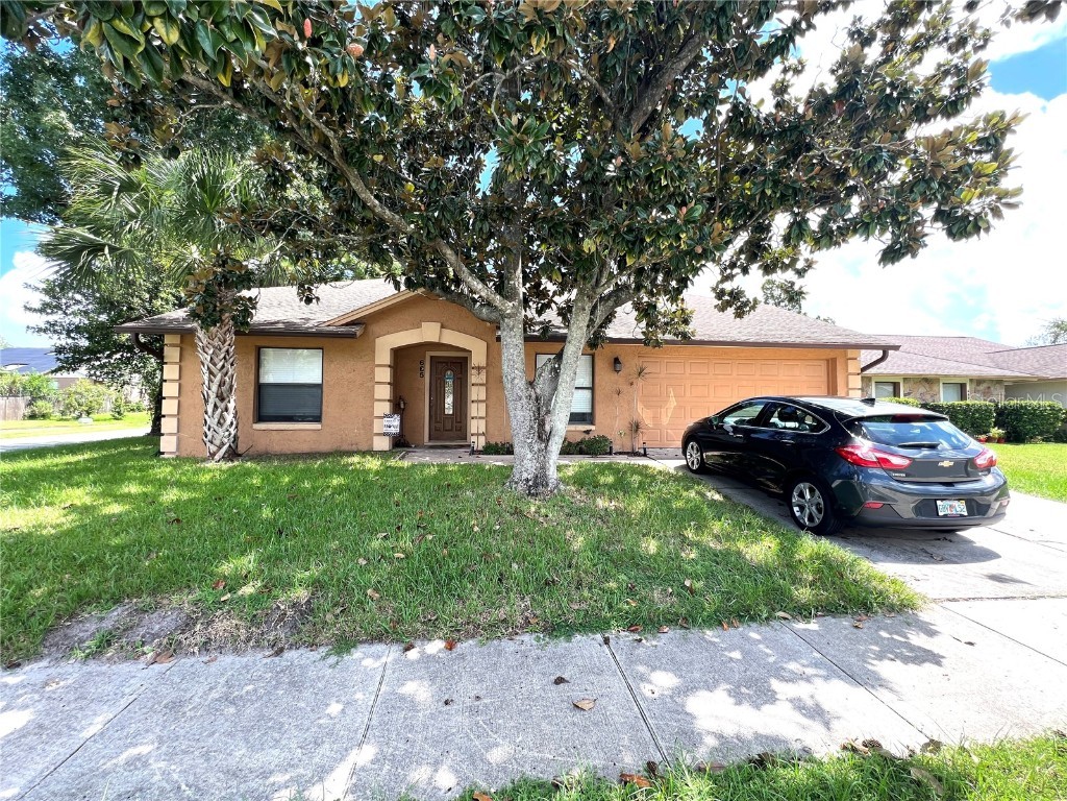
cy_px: 400
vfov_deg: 89.9
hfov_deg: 106.2
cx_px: 534
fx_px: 401
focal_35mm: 13
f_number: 1.8
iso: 32
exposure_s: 1/295
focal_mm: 1.57
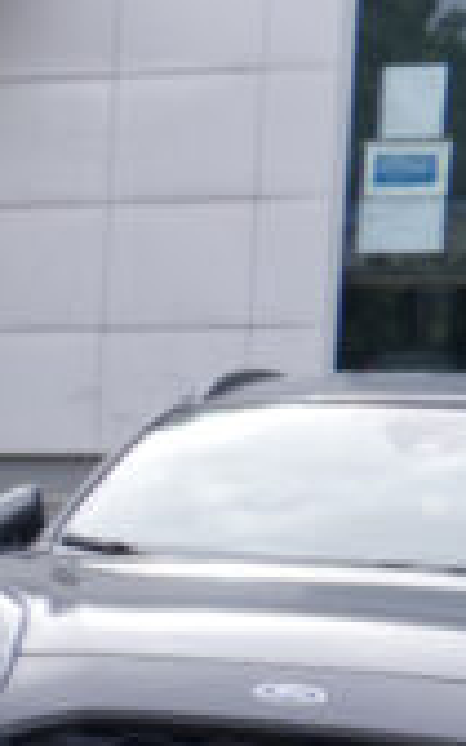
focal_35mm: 149
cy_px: 753
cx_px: -1709
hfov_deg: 6.3
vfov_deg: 13.8
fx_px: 3028
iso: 160
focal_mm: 16.1
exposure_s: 1/160
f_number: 9
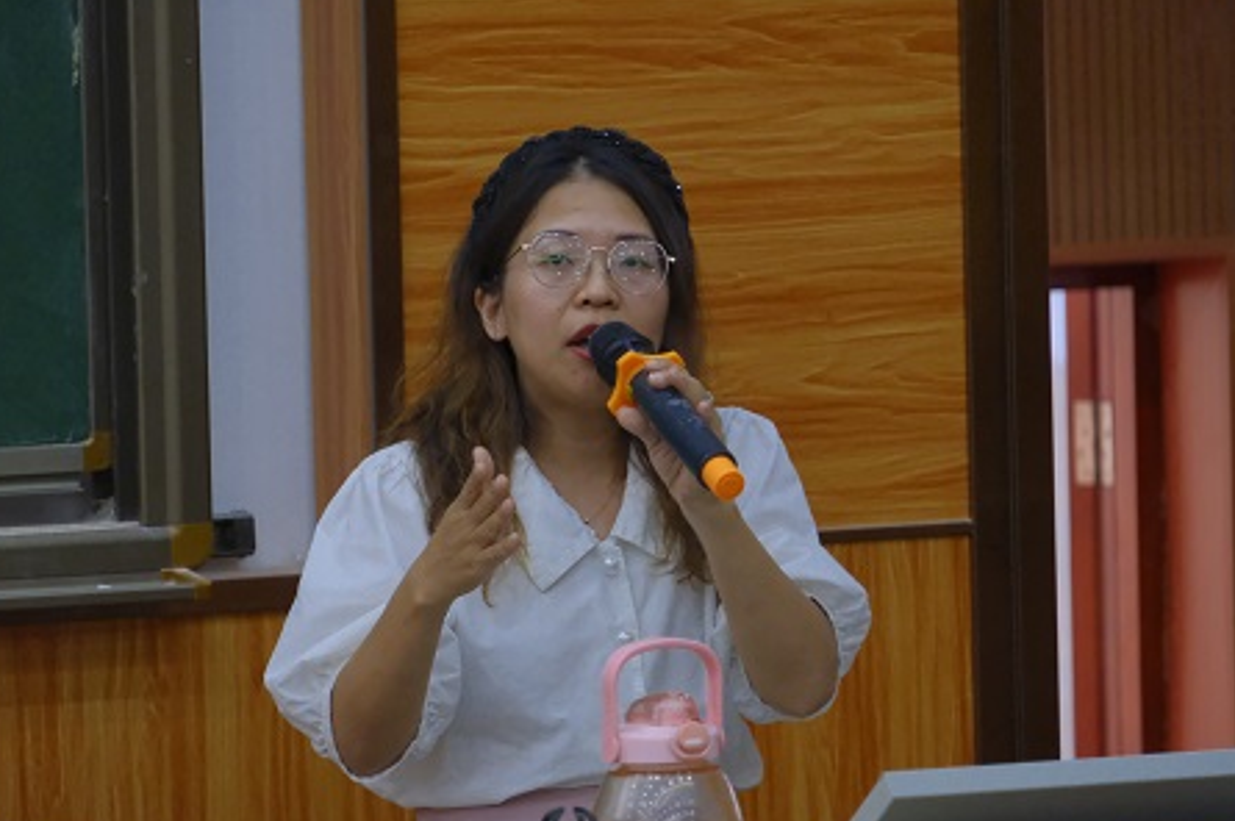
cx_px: 566
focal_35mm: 343
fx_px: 11758
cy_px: 426
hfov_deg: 6.0
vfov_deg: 4.0
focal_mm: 203
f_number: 6.3
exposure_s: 1/50
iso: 4000
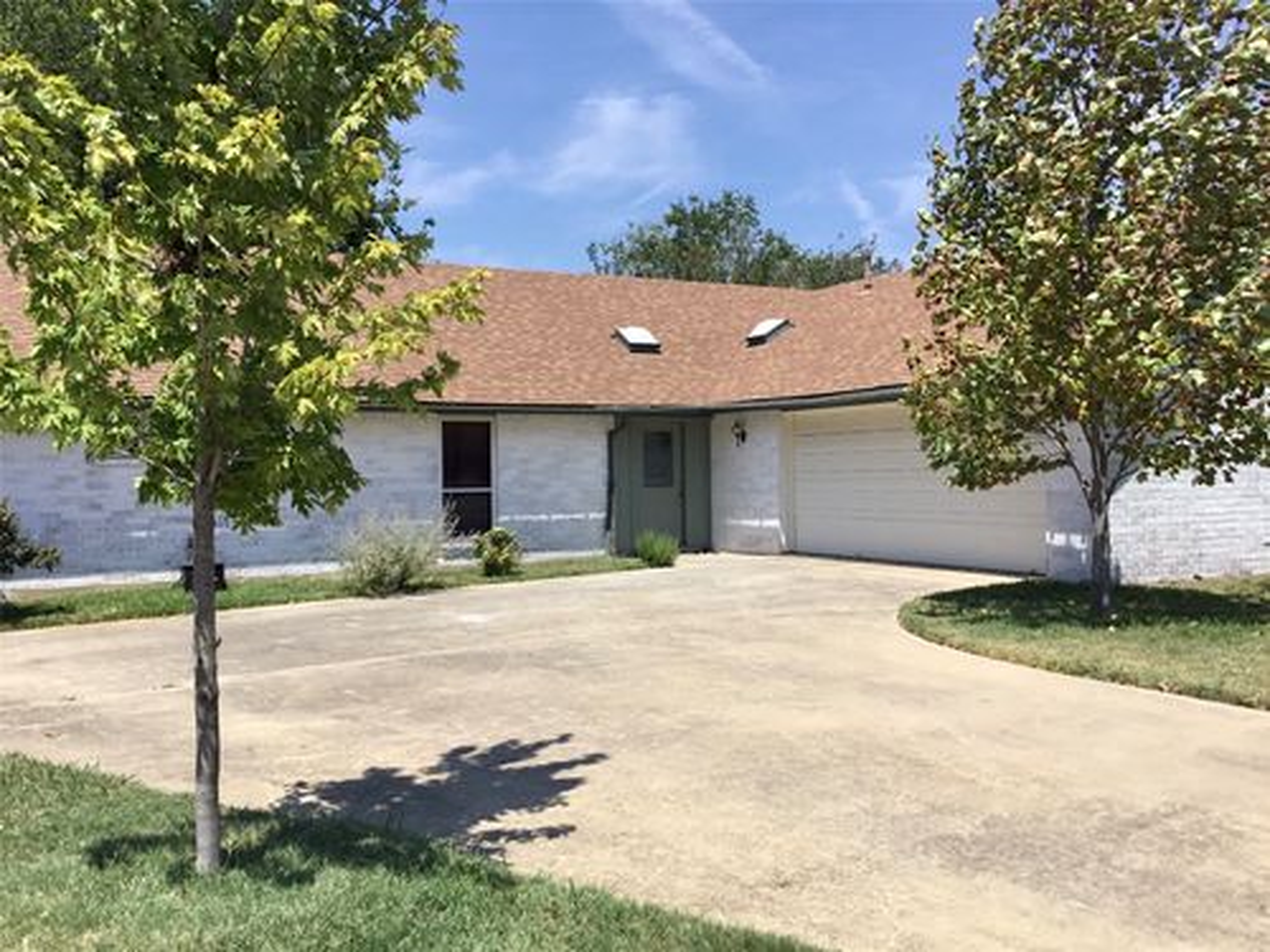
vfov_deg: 45.4
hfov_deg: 58.4
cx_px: 635
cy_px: 476
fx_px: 1137
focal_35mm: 31
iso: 25
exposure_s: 1/1481
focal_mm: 3.3
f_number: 2.4
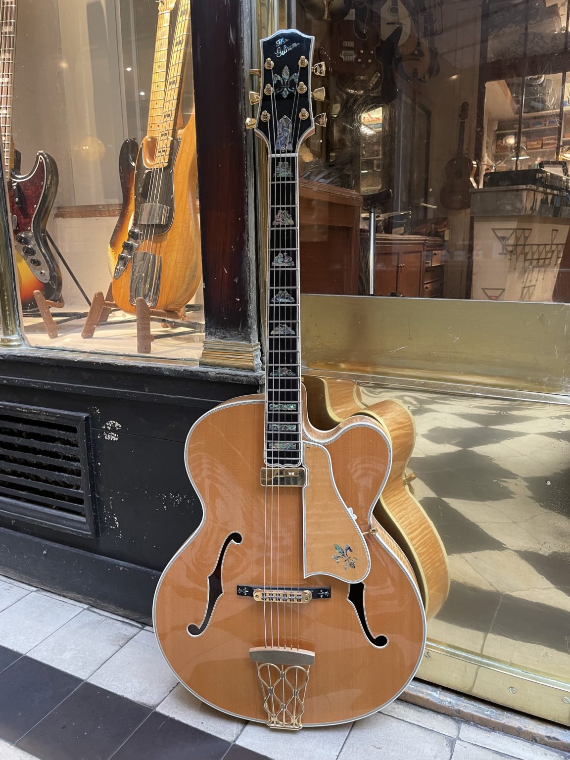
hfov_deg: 53.1
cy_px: 380
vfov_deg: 67.3
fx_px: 571
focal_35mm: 26
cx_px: 285
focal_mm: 4.2
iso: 160
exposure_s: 1/50
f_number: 1.6
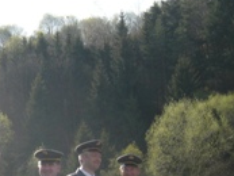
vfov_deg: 14.5
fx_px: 683
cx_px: 1
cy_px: 169
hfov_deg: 18.9
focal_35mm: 101
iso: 80
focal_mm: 5.8
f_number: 2.8
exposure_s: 1/640
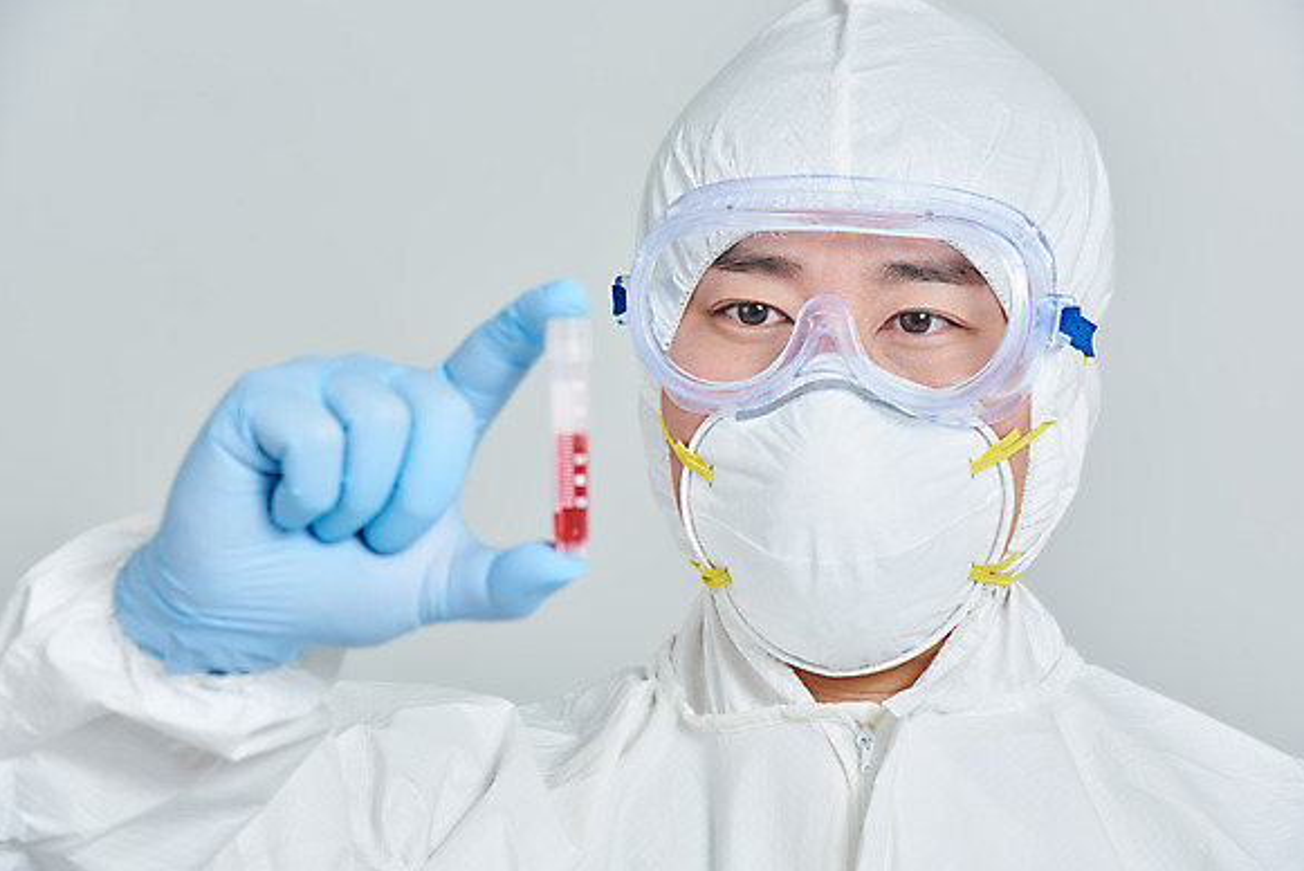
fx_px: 7103
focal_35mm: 196
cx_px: 670
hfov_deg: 10.5
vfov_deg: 7.0
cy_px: 427
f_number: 14
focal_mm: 190
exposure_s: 1/125
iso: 100
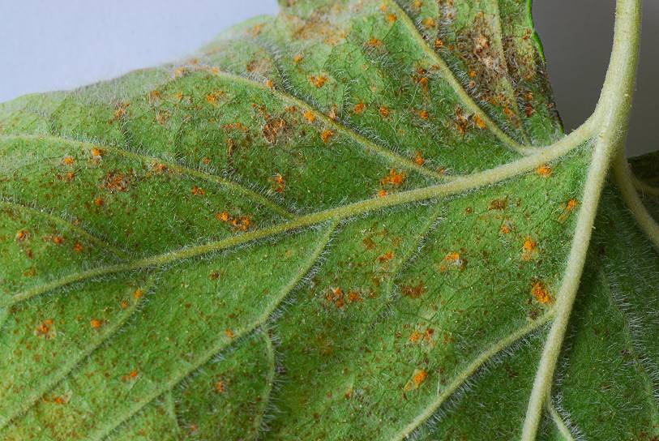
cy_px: 220
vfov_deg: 10.2
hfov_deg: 15.2
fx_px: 2474
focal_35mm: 135
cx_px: 330
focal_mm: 90
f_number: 32
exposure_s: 1
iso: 200
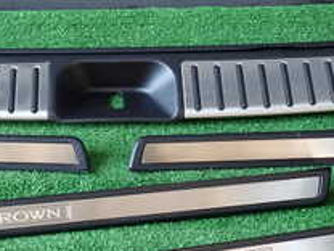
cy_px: 130
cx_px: 114
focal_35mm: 72
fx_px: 695
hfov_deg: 26.9
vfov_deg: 20.4
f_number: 2
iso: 125
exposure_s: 1/60
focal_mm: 4.5
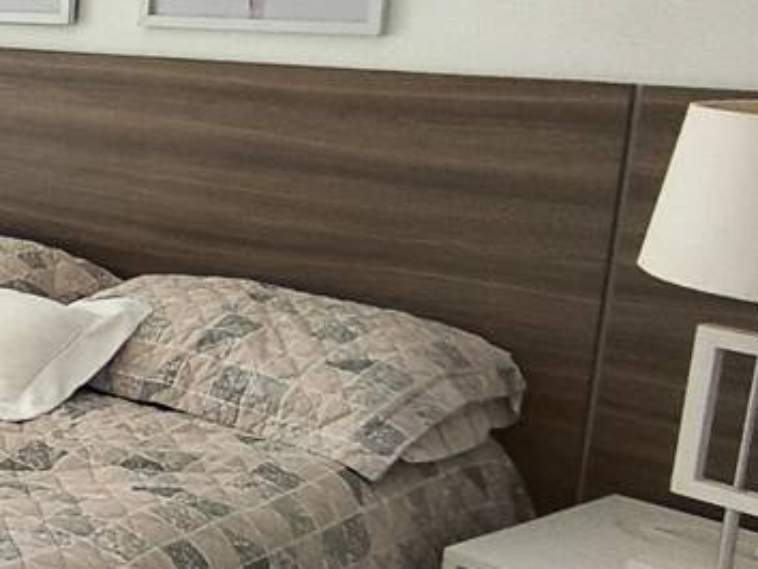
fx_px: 1424
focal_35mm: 65
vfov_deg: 22.6
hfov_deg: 23.3
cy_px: 214
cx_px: -411
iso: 80
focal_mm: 1.65
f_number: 2.2
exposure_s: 1/60
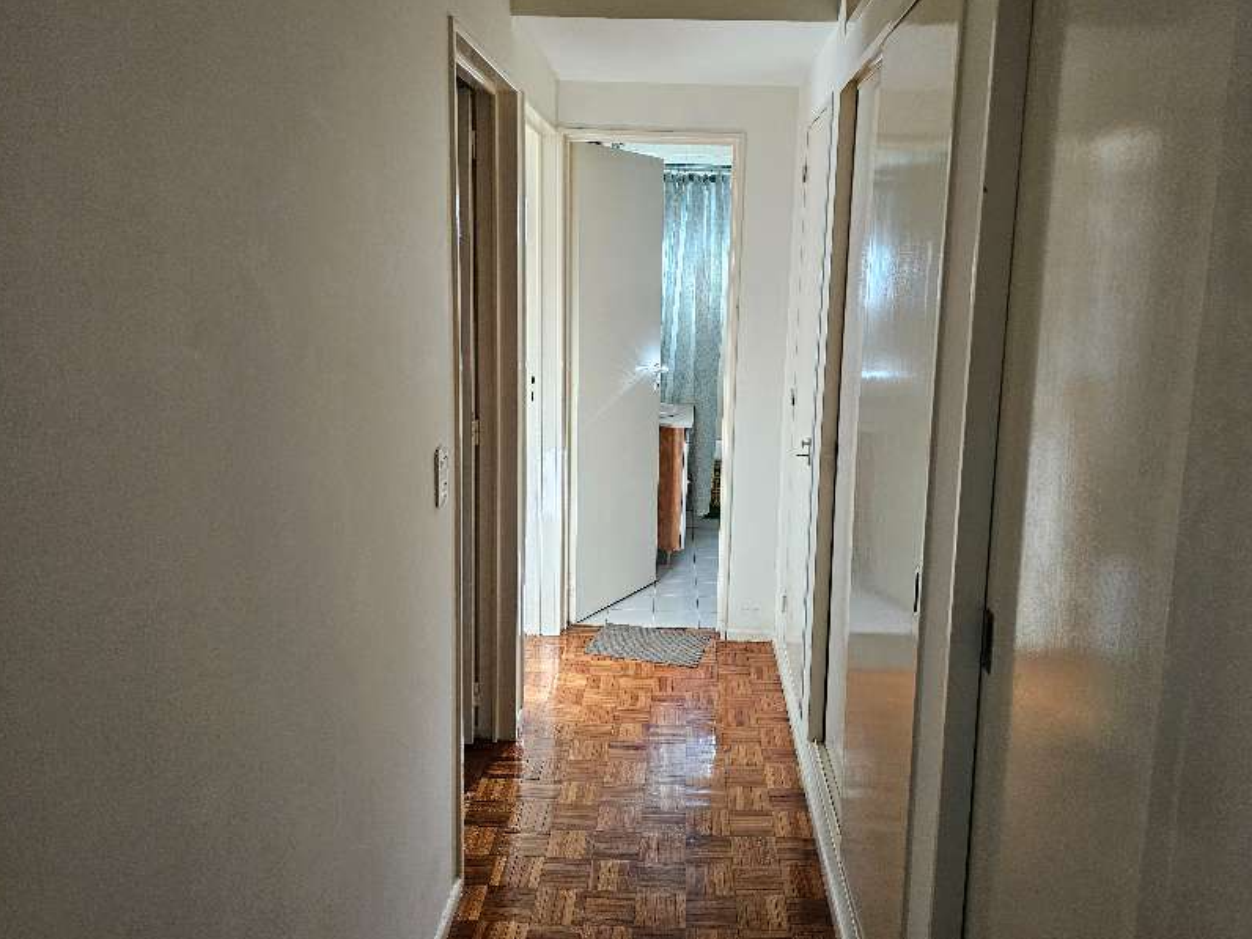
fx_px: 940
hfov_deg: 67.1
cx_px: 689
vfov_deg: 53.0
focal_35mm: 26
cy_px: 424
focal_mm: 6.3
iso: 400
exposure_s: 1/359
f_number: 1.7
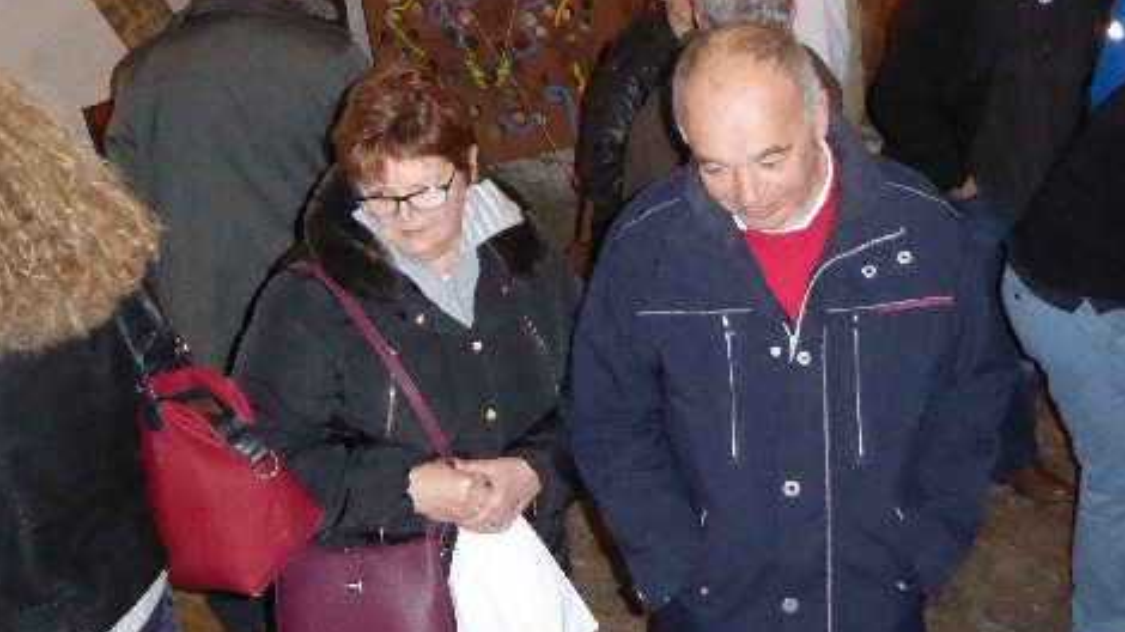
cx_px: 472
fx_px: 1909
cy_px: 273
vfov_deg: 18.8
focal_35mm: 64
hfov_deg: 32.8
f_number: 3.5
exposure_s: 1/60
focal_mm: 5.4
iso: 1000
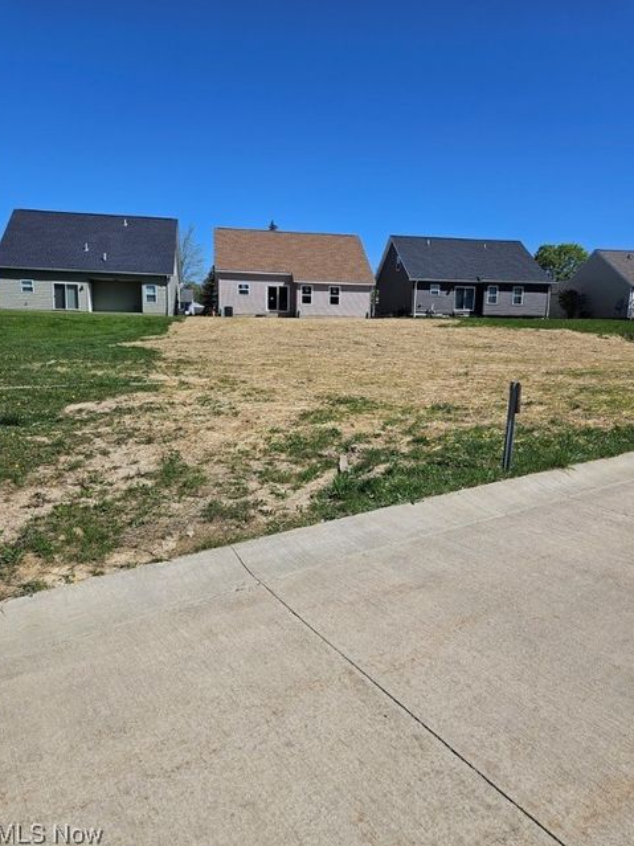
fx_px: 586
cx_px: 319
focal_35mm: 24
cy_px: 418
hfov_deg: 56.8
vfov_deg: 71.6
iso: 25
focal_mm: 5.4
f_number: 1.8
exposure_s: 1/3117
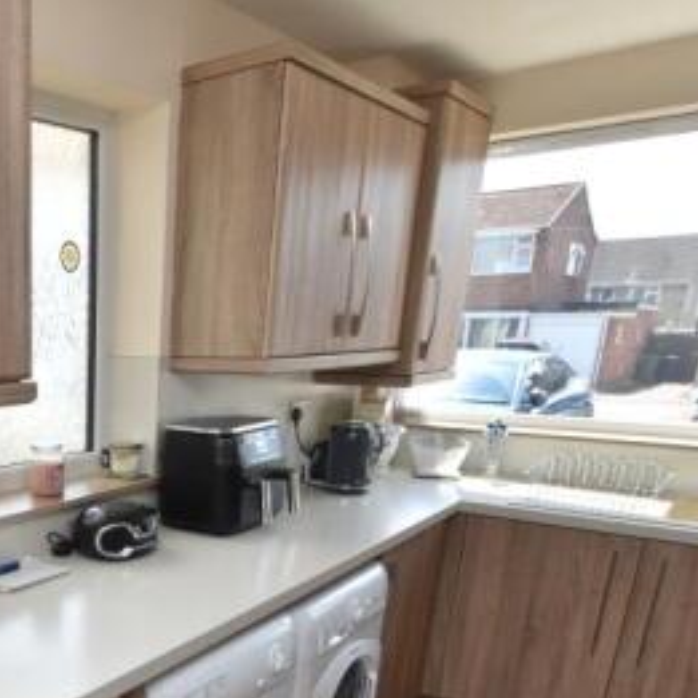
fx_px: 730
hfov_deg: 43.5
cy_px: 579
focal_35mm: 32
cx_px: -7
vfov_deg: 47.7
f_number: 5
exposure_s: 1/100
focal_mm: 10
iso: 100
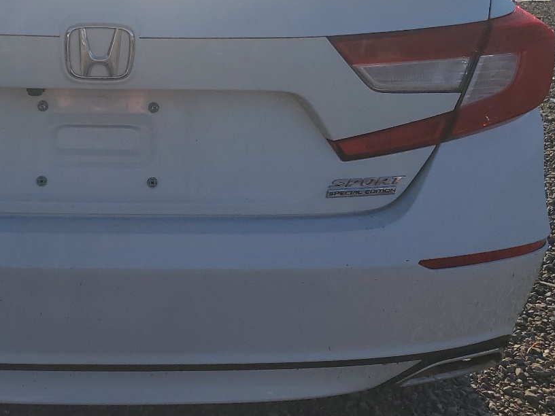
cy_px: 122
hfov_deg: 36.2
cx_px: 108
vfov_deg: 28.3
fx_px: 818
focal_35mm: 51
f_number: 1.5
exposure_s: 1/5000
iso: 50
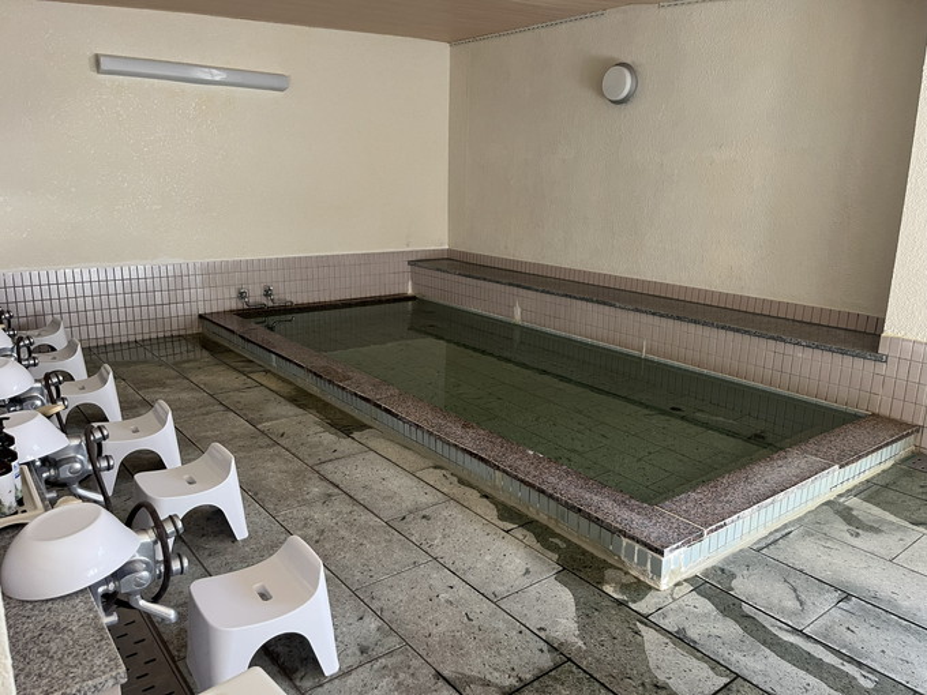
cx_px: 464
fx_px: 696
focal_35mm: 26
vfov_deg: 53.1
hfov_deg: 67.3
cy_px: 348
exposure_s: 1/93
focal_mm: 5.1
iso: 125
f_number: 1.6
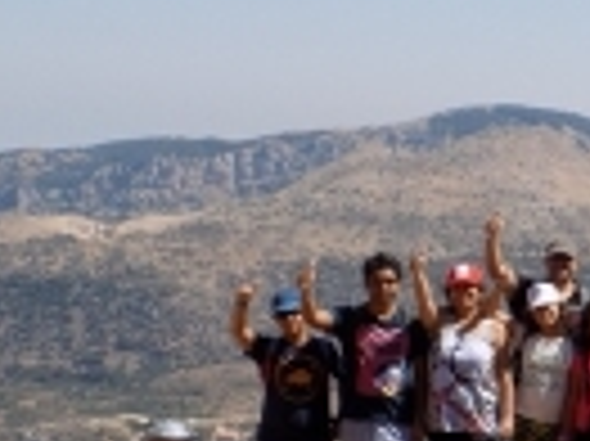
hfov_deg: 14.9
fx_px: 2129
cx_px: 824
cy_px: 405
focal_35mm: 125
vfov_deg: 11.8
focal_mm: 7.3
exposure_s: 1/800
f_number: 3.6
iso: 80
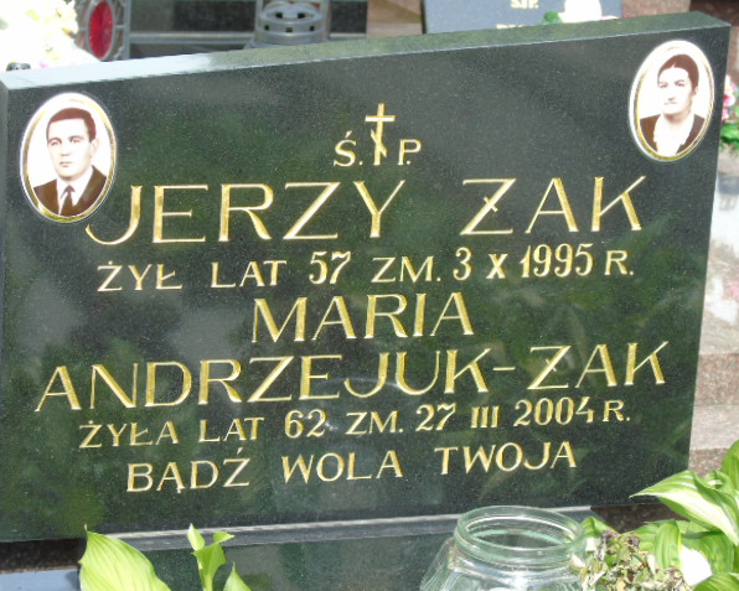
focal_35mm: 130
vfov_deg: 11.9
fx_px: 2844
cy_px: 296
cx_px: 367
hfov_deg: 14.8
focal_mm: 22
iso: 80
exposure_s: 1/100
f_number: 4.6
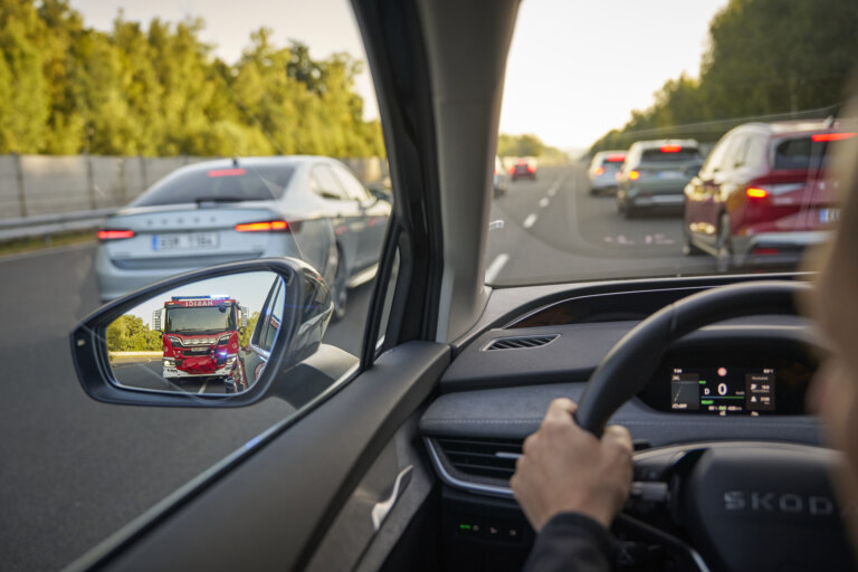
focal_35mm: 37
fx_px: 882
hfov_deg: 51.9
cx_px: 429
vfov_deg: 35.9
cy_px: 286
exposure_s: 1/200
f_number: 3.2
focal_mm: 37
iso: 200
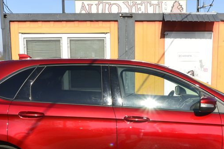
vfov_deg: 24.2
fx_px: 342
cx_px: 134
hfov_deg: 36.1
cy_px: 122
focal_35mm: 55
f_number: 11
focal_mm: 10
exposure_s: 1/250
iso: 160
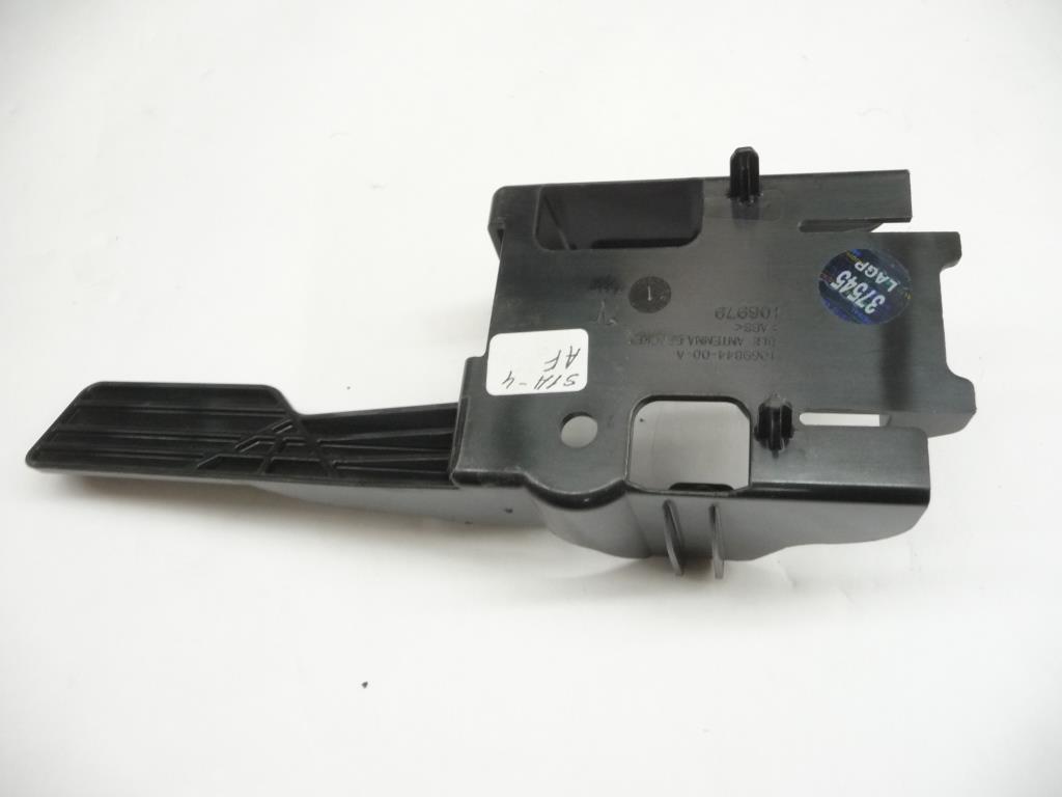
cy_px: 398
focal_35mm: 28
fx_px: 859
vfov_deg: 49.7
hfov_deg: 63.4
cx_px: 531
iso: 320
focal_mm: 4.7
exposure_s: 1/30
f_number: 3.3
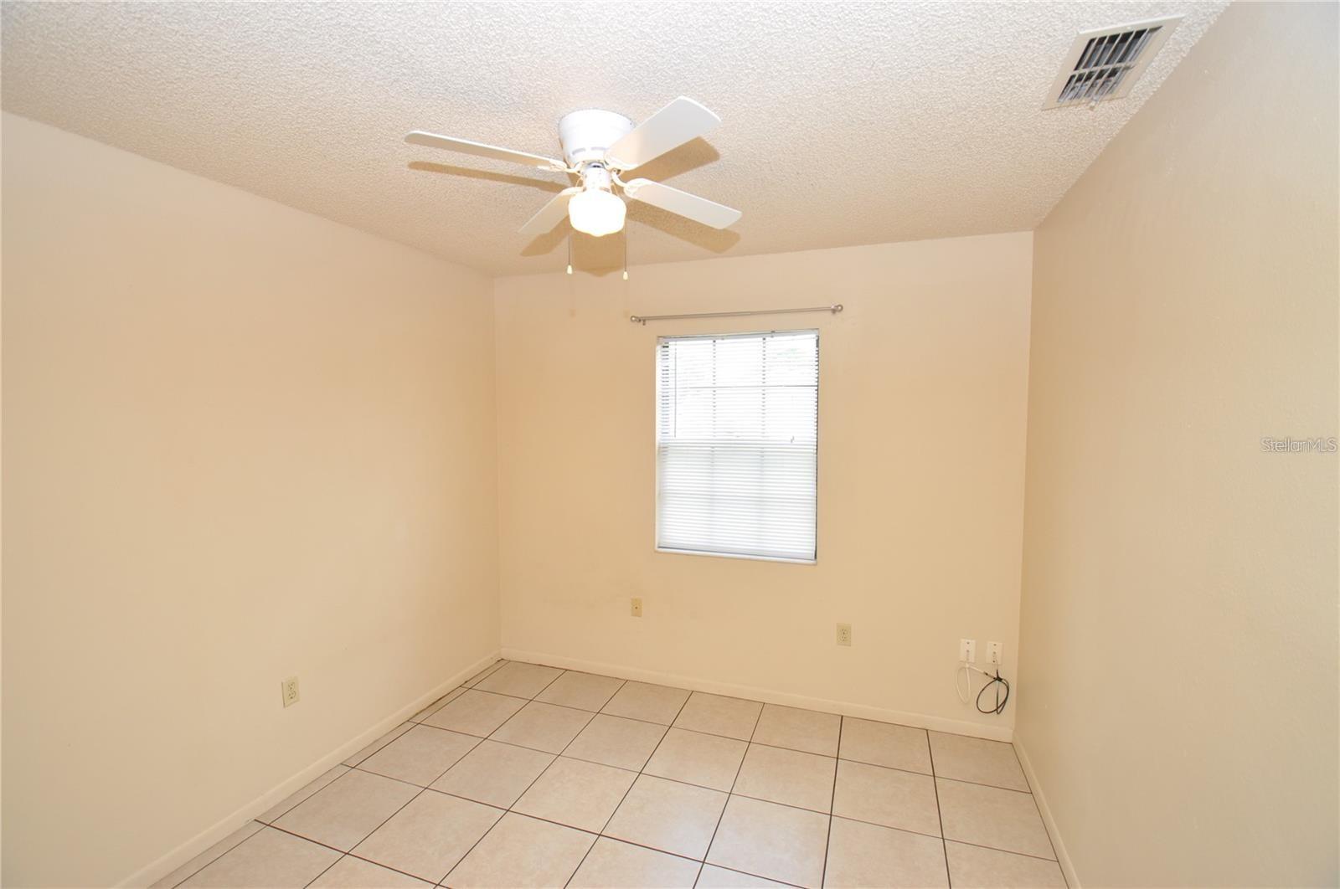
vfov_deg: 77.2
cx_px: 670
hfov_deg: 100.5
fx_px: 558
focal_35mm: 15
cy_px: 444
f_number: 5
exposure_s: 1/100
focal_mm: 10
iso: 400
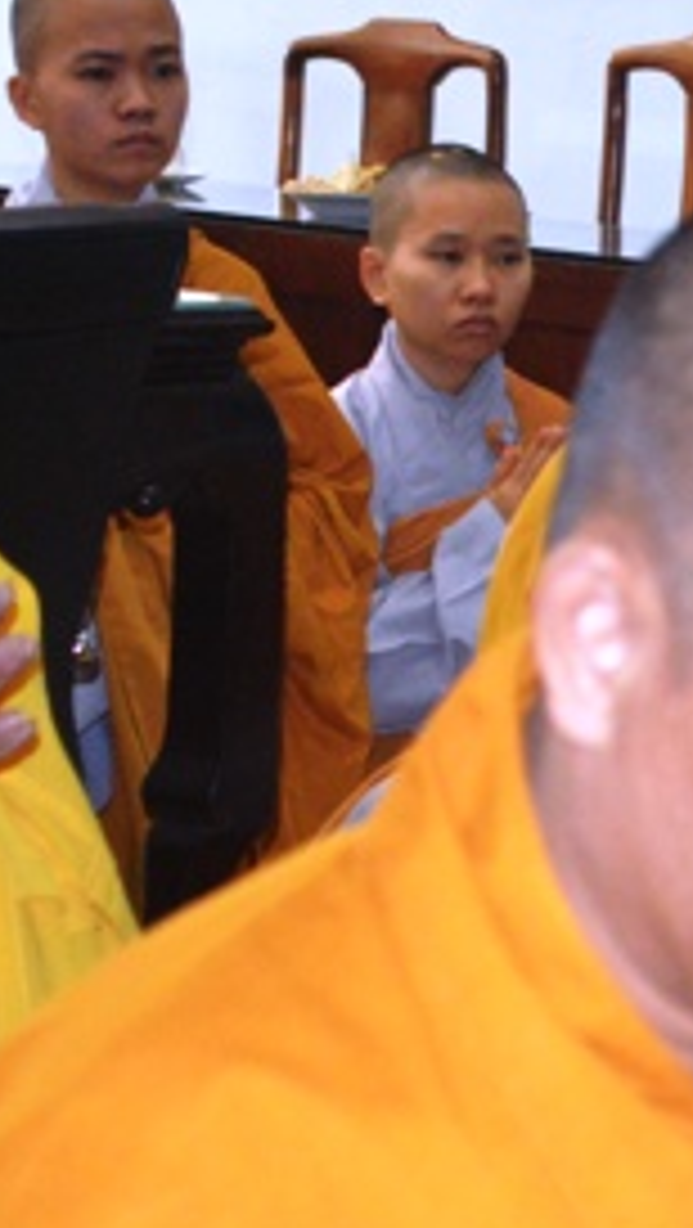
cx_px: 1053
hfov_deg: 7.4
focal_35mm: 162
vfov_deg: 13.2
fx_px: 5281
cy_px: 882
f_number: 5.3
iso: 3200
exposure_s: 1/60
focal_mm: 44
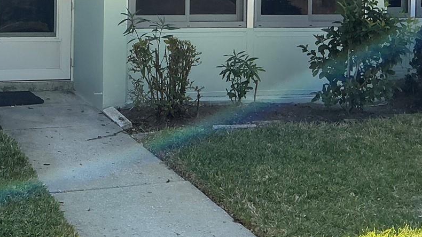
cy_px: -50
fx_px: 716
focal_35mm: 64
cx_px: 20
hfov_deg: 30.9
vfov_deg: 17.9
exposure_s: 1/978
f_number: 1.8
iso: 25
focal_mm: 3
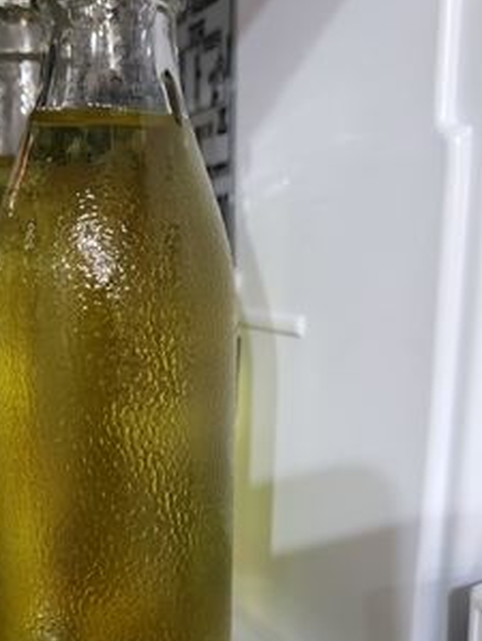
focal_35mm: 37
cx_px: 156
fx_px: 685
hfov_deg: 38.3
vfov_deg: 49.9
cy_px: 367
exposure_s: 1/33.3
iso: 640
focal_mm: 5.4
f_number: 1.8
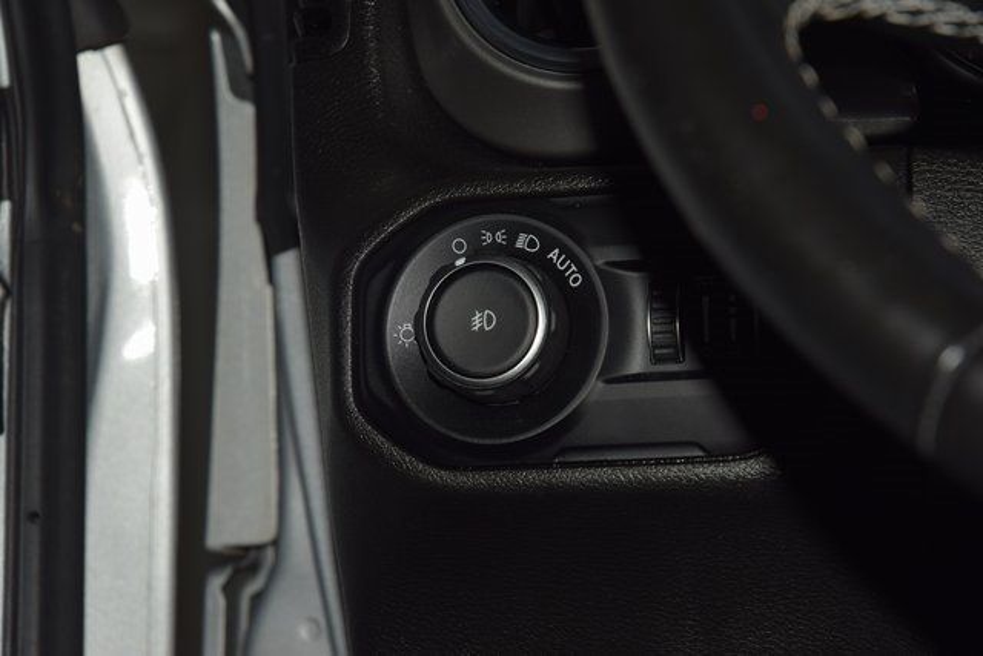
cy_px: 328
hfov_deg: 19.5
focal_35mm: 105
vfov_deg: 13.0
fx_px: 2868
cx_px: 492
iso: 100
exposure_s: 1/125
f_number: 8
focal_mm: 70
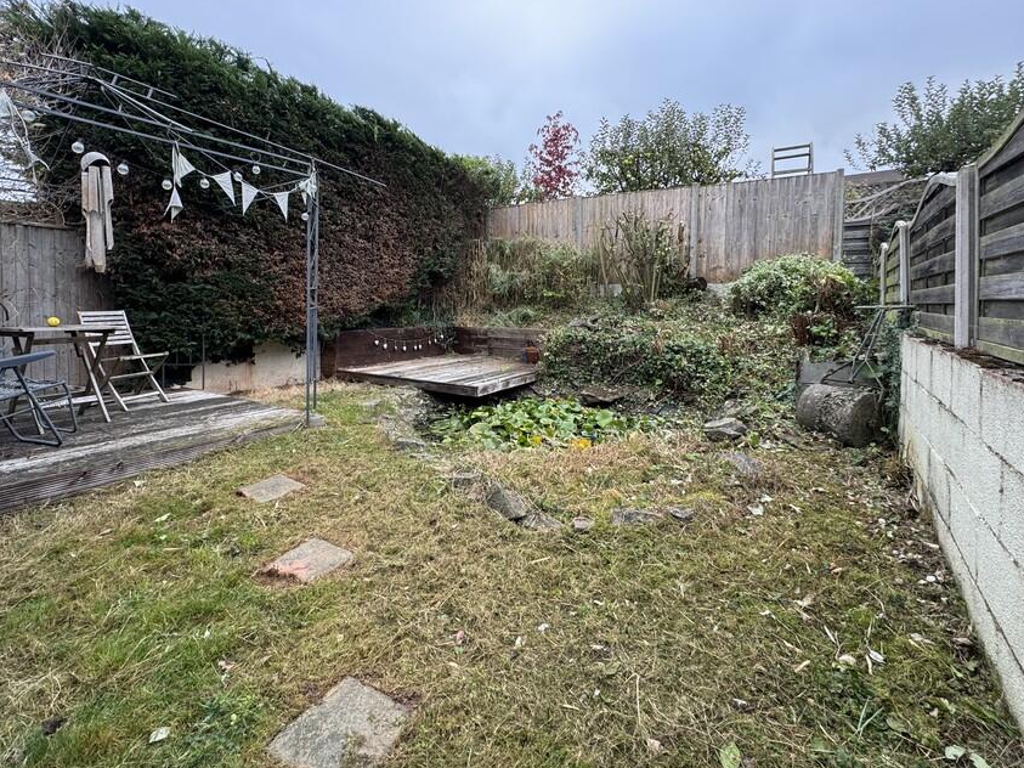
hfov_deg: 90.9
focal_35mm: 17
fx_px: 503
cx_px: 483
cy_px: 327
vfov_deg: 74.3
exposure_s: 1/99
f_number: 2.2
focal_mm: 2.22
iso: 80
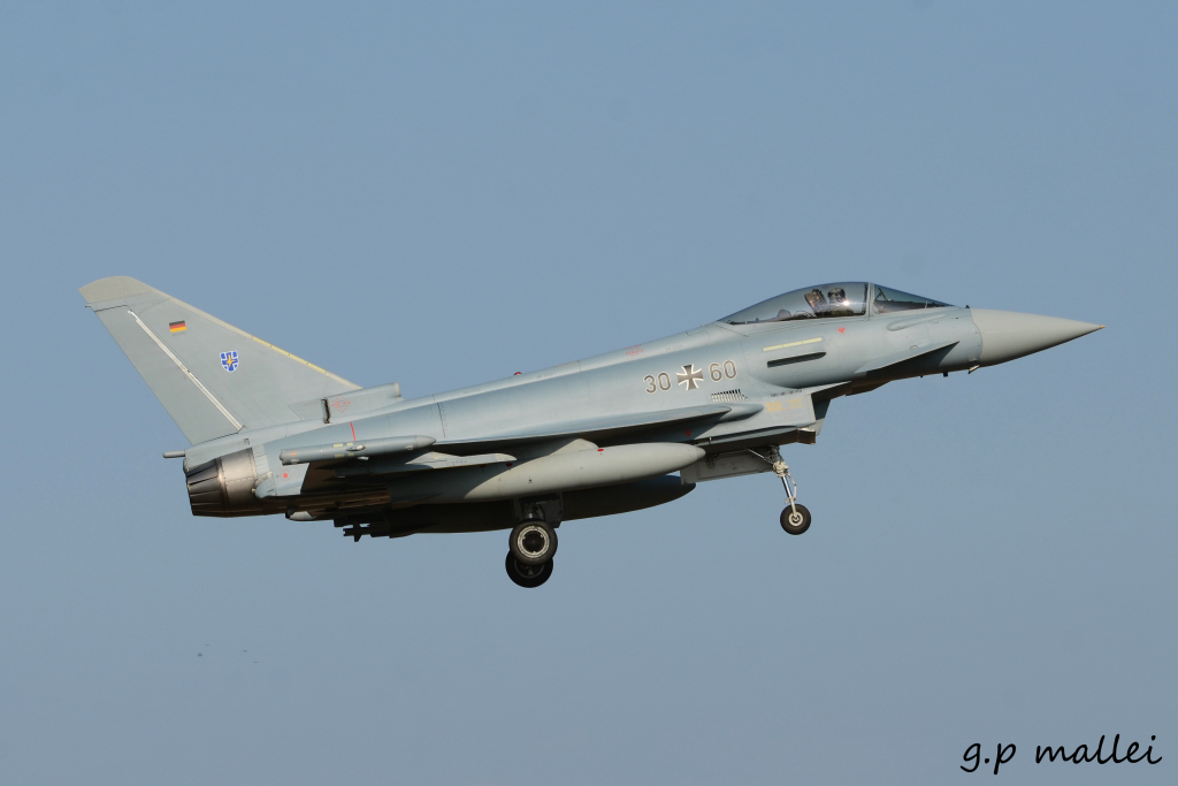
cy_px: 393
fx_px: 11781
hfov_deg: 5.7
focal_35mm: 360
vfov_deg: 3.8
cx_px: 589
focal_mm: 240
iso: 200
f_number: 7.1
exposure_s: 1/1250
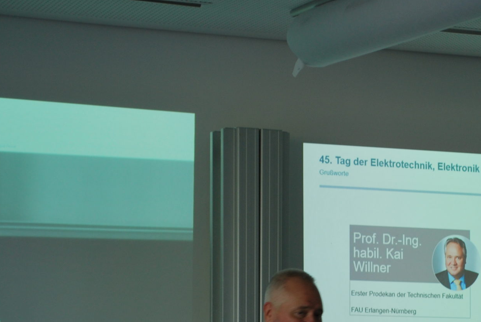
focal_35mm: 170
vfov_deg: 8.1
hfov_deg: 12.1
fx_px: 2275
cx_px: 317
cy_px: 310
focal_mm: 55
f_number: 5.6
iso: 200
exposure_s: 1/30
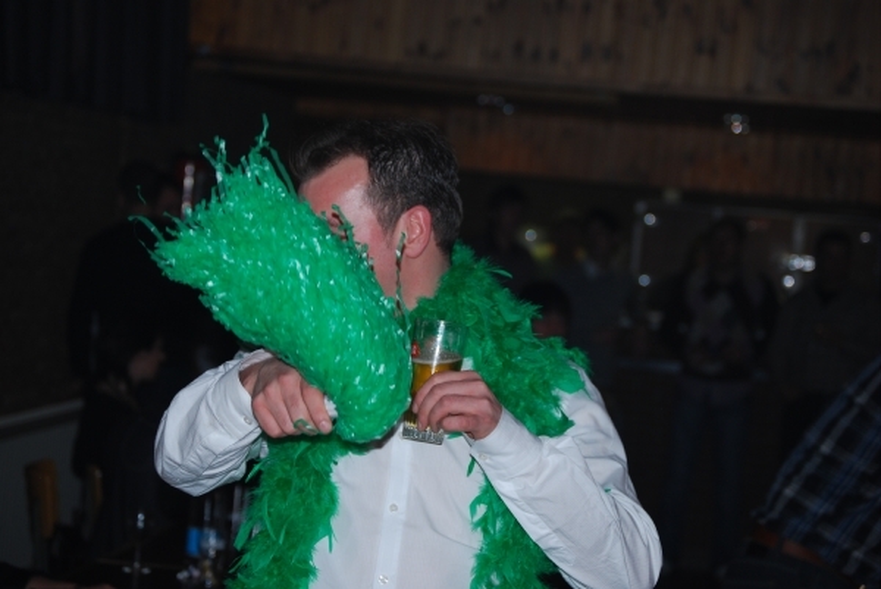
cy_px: 294
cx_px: 440
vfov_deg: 14.7
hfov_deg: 21.9
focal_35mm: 93
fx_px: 2277
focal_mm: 62
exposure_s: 1/60
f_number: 4.2
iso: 200
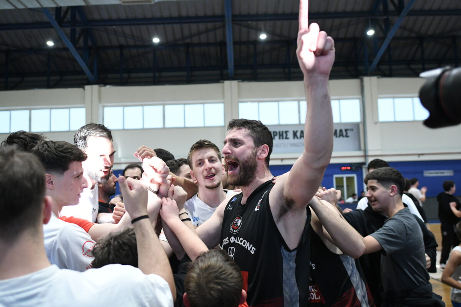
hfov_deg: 61.9
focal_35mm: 30
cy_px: 154
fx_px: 384
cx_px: 230
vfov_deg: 43.6
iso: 3200
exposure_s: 1/1000
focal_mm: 20
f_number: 2.2
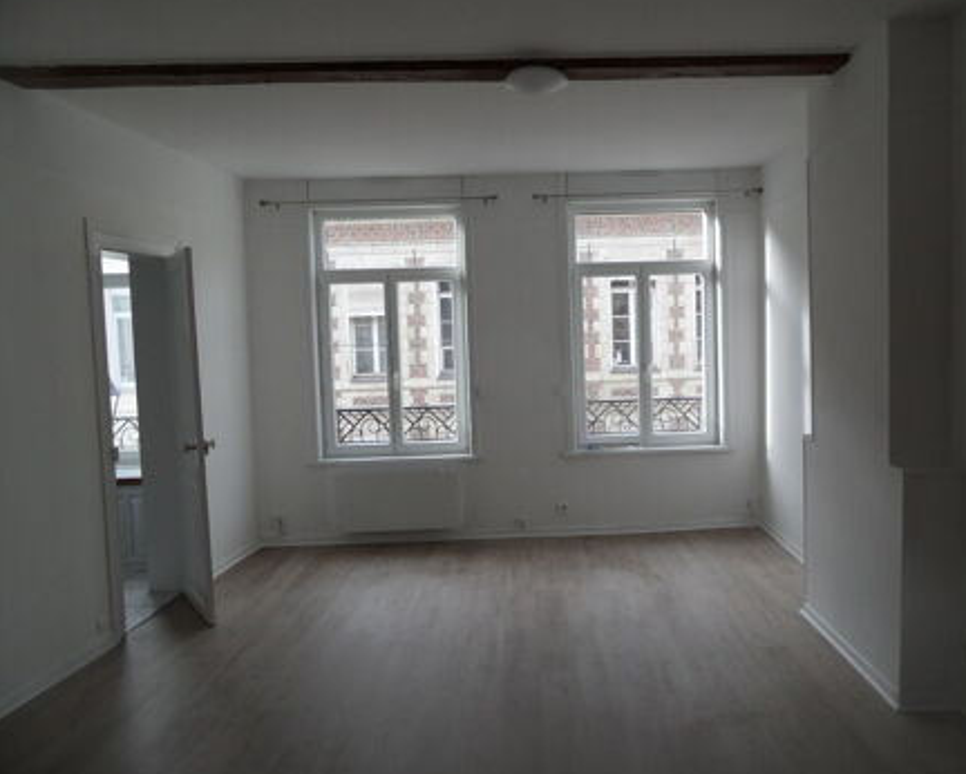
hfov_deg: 65.8
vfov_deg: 55.0
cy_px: 387
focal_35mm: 26
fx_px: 744
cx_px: 532
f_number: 3.2
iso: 80
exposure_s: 1/90
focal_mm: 3.9
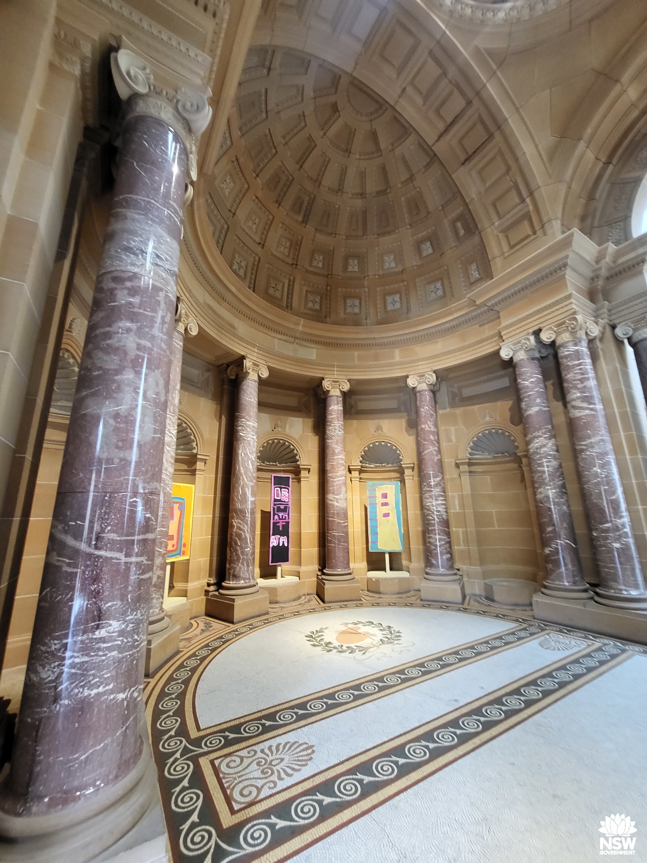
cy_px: 432
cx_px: 324
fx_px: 324
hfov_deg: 89.9
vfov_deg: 106.2
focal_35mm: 13
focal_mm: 1.74
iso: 500
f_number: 2.2
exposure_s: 1/33
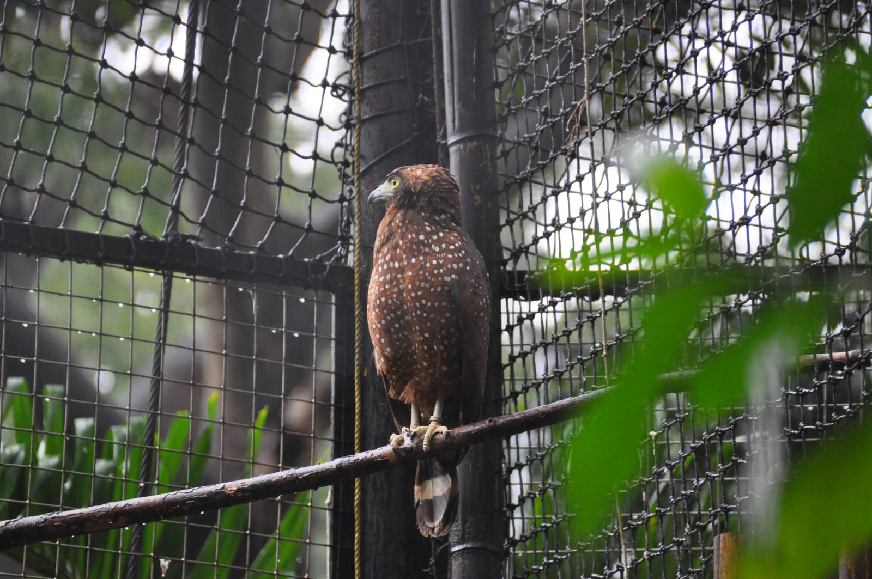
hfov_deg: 4.6
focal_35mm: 450
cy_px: 290
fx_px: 10888
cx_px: 436
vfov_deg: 3.0
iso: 1000
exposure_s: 1/30
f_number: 5.6
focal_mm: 300
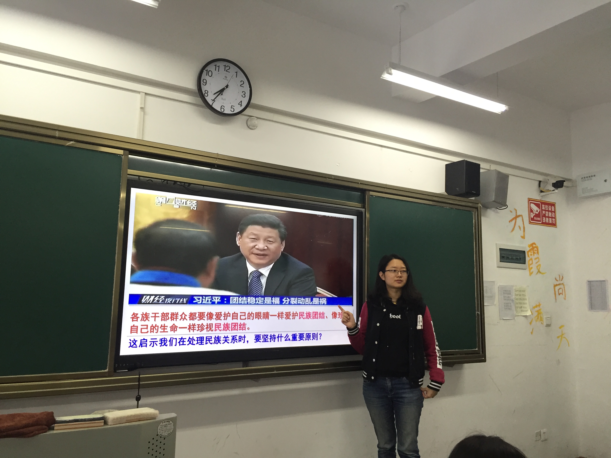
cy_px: 229
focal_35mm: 29
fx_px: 512
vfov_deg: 48.2
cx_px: 306
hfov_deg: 61.7
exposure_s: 1/33
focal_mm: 4.15
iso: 64
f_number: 2.2
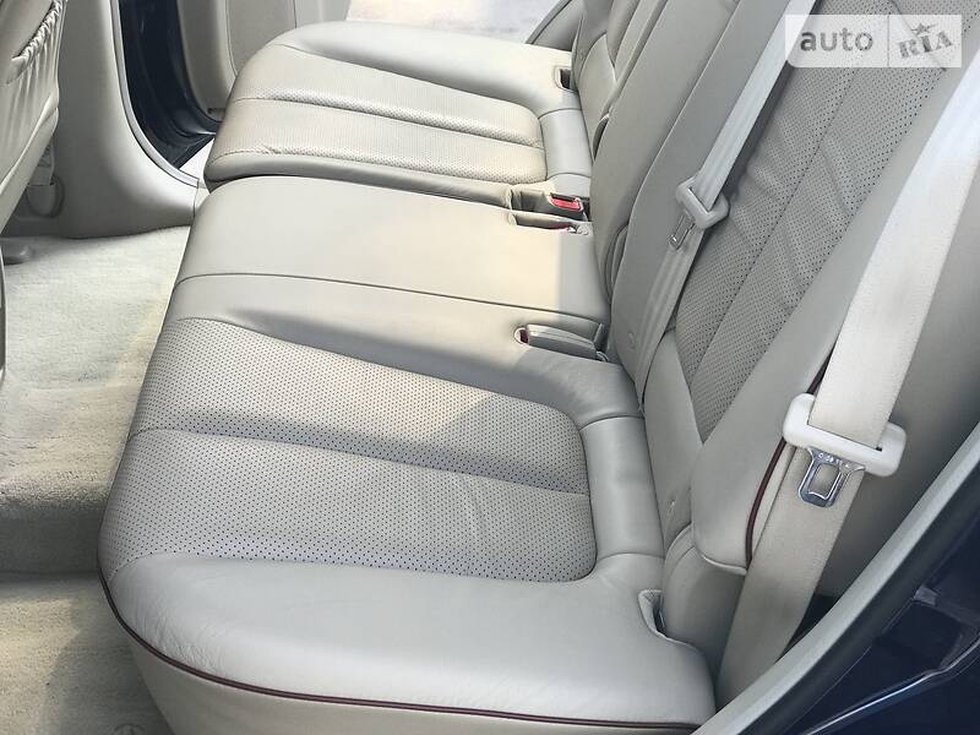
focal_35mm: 57
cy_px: 368
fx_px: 1614
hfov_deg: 33.8
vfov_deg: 25.7
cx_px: 490
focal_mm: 6.6
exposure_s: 1/106
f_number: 2.8
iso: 20
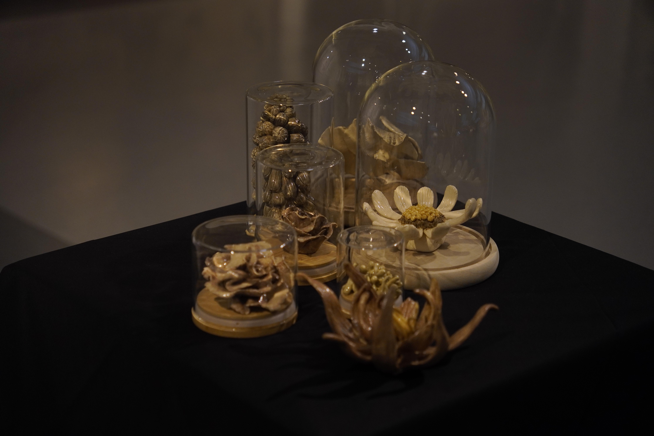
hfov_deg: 27.0
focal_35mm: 75
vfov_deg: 18.2
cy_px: 218
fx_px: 1362
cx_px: 327
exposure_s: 1/1000
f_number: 2.8
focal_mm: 50
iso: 640
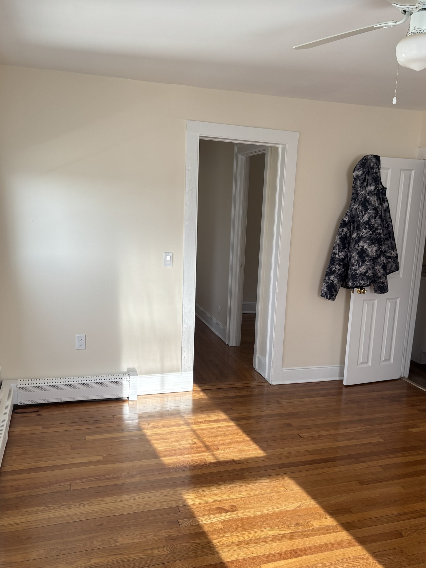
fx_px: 509
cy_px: 308
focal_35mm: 31
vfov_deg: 58.3
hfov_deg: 45.4
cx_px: 222
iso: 32
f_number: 1.6
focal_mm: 5.96
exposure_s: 1/133
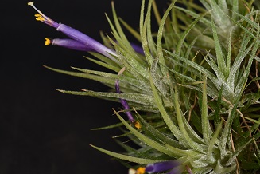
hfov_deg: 8.0
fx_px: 1856
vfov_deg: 5.3
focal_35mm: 257
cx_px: 229
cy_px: 82
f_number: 10
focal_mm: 105
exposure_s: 1/200
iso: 100
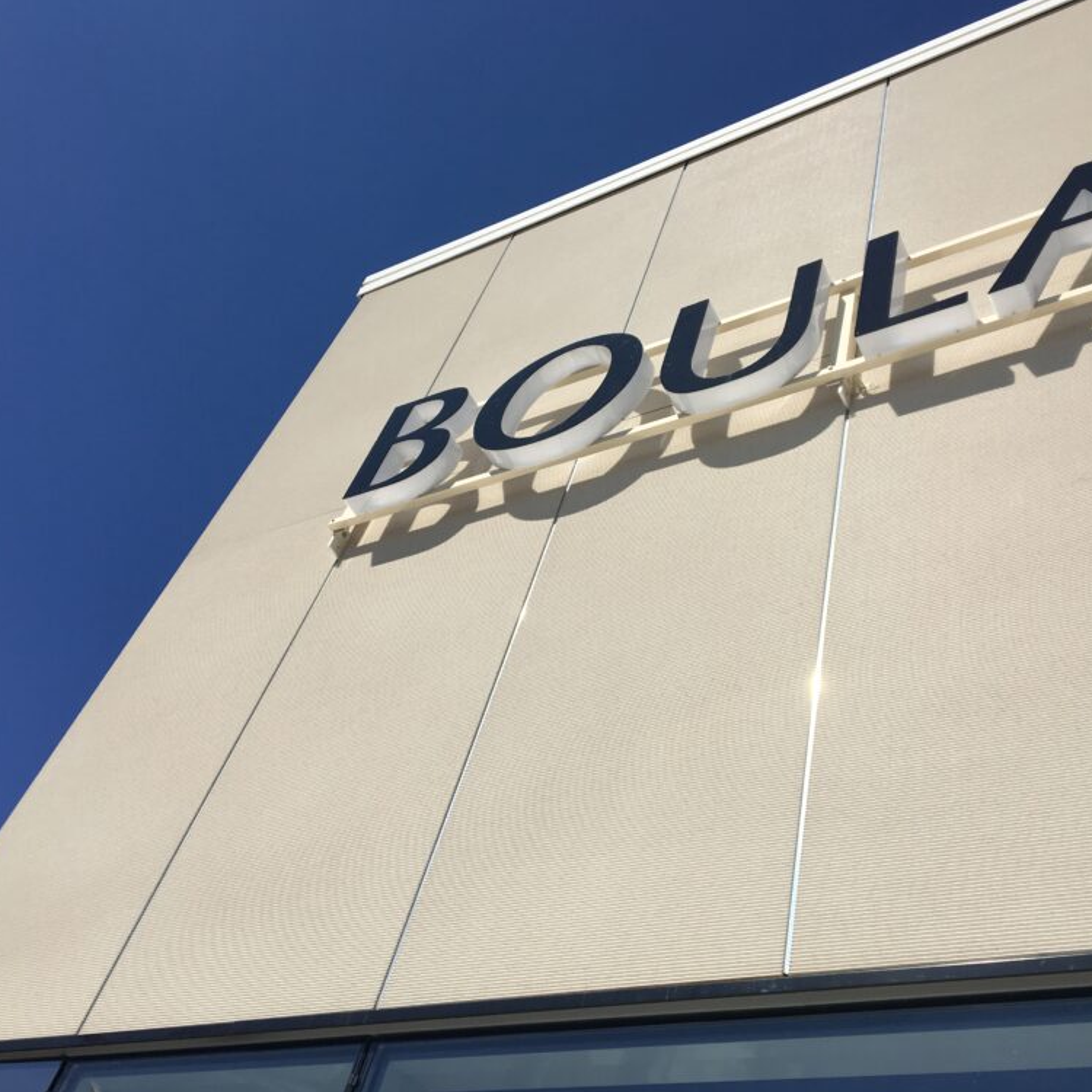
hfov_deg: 47.1
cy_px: 536
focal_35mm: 35
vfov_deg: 47.2
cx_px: 619
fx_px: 1249
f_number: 2.2
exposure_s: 1/3205
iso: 25
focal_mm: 4.15
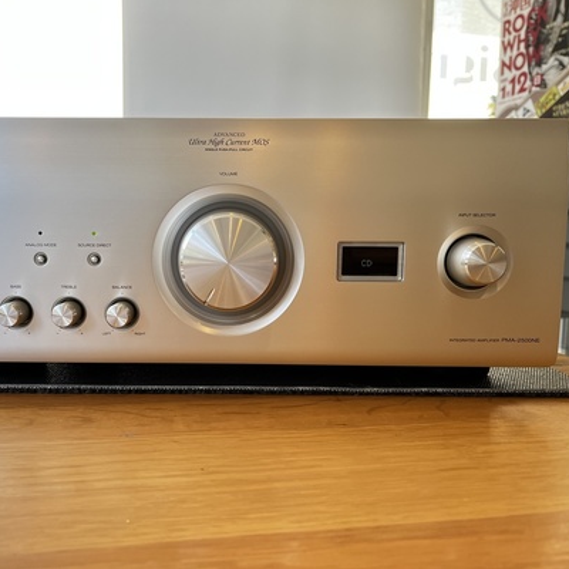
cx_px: 222
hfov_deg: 52.1
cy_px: 284
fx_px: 577
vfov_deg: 52.5
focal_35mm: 31
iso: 125
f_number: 1.6
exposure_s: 1/90
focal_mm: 5.1
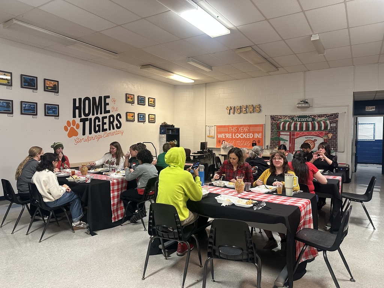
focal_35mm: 24
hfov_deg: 71.6
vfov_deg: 56.8
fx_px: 266
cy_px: 144
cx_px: 192
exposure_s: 1/60
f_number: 1.78
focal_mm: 6.86
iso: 250
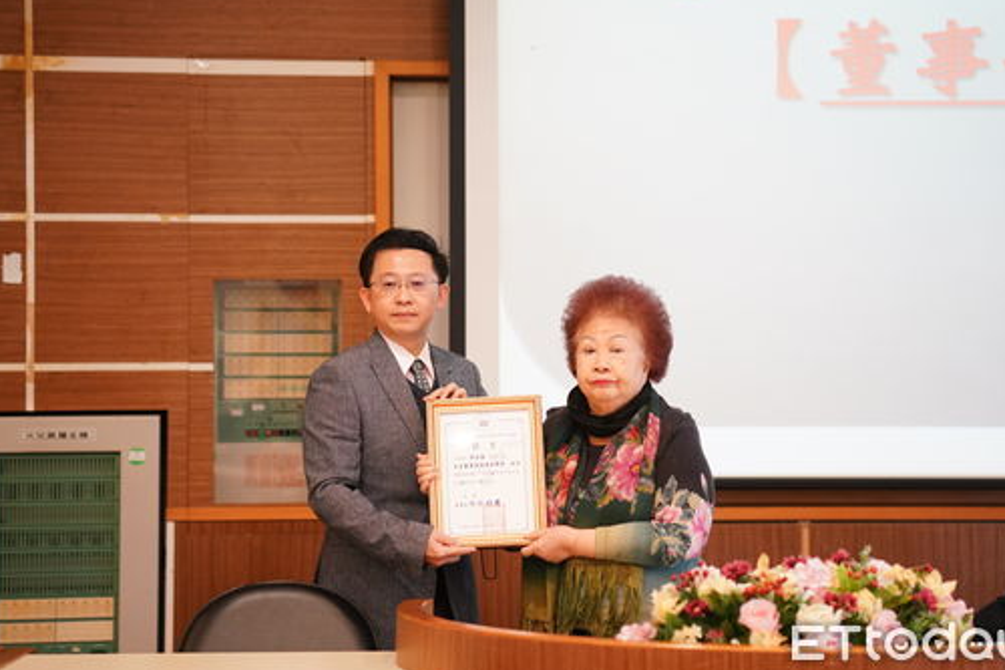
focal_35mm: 102
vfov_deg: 13.4
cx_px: 555
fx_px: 2846
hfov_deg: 20.0
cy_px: 282
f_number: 2
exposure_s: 1/250
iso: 2500
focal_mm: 85
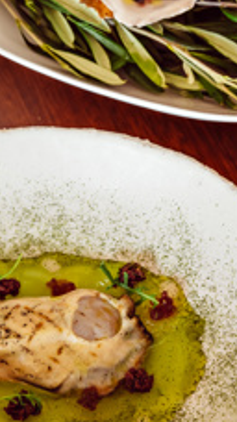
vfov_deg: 19.1
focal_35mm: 112
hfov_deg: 10.8
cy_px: 138
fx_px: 1253
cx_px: 159
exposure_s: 1/60
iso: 1250
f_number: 8
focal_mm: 55
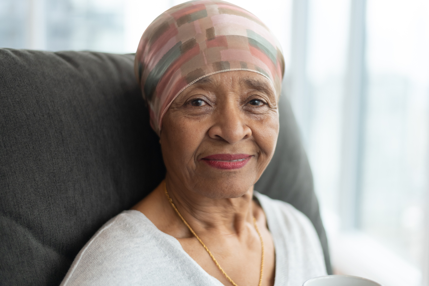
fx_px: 596
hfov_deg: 39.6
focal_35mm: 50
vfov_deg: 27.0
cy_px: 143
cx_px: 214
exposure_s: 1/500
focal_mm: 50
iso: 500
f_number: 2
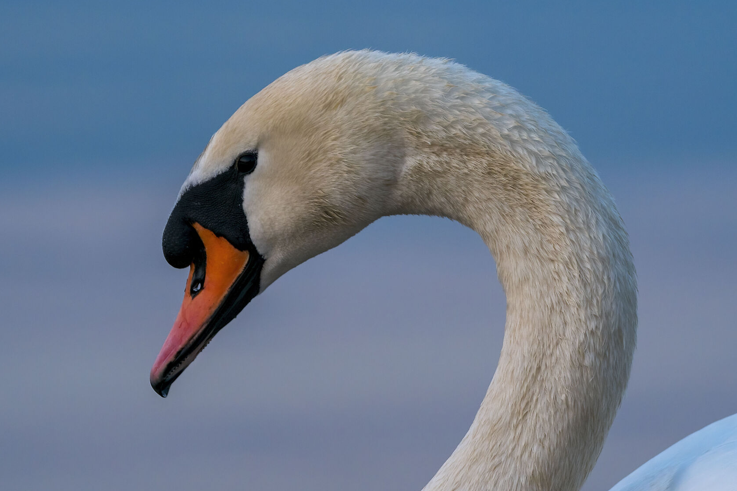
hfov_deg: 3.6
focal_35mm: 571
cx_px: 348
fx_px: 11690
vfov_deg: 2.4
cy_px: 272
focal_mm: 400
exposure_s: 1/500
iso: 1000
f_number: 5.6
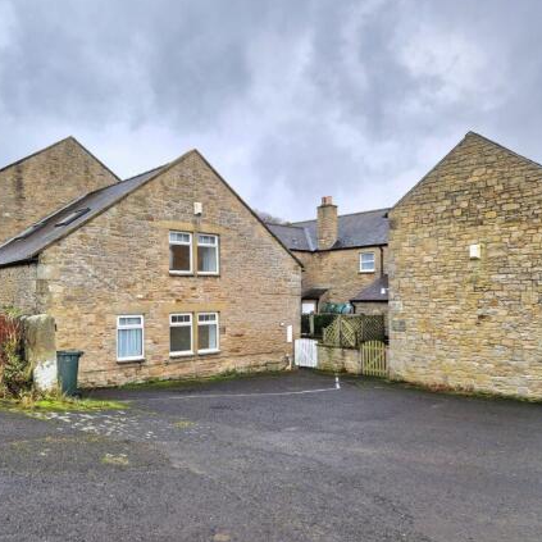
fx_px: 496
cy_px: 271
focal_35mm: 28
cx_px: 215
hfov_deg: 56.8
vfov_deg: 57.3
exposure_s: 1/182
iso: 50
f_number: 1.8
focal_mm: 5.4
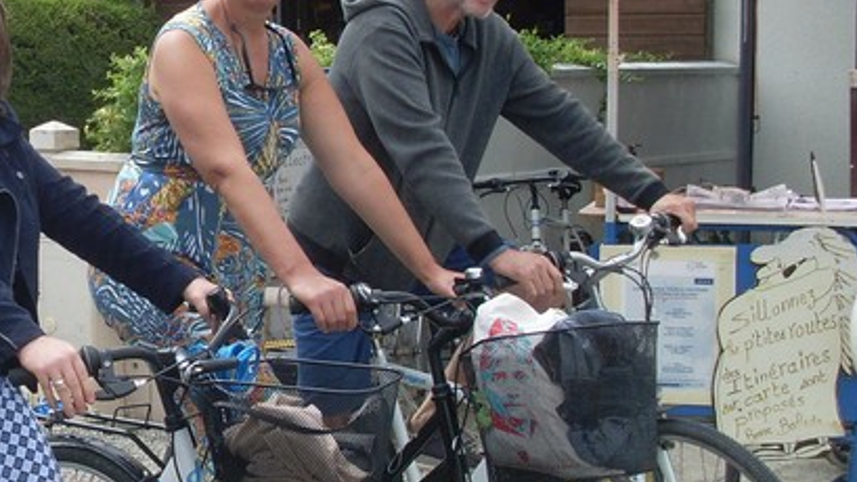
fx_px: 1841
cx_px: 96
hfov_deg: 25.5
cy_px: 193
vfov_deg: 14.9
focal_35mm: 81
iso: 80
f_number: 7.7
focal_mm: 6.3
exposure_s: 1/180
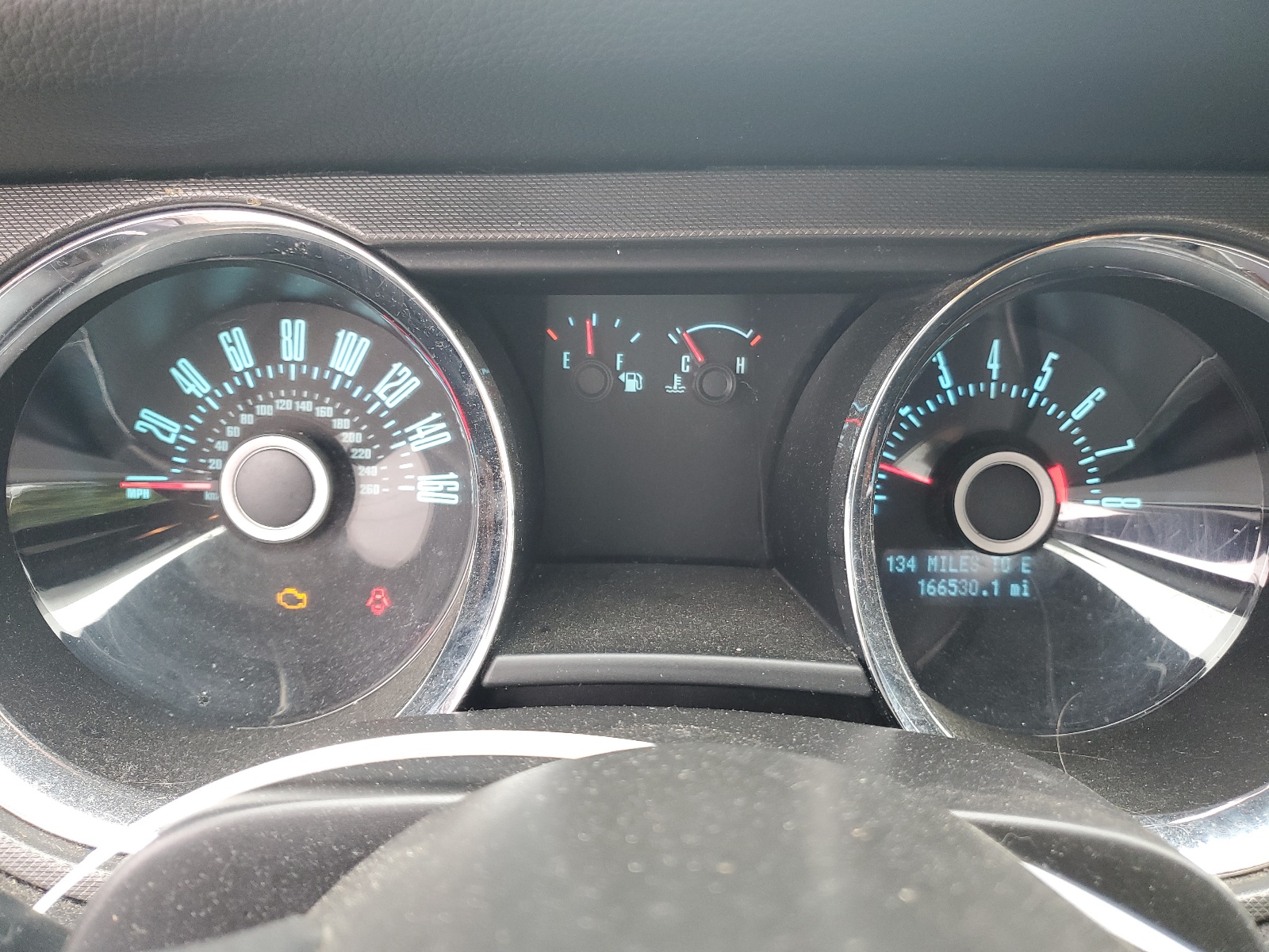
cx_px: 634
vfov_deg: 53.1
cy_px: 476
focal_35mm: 26
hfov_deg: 67.3
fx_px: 953
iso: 100
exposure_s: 1/60.2
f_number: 1.5
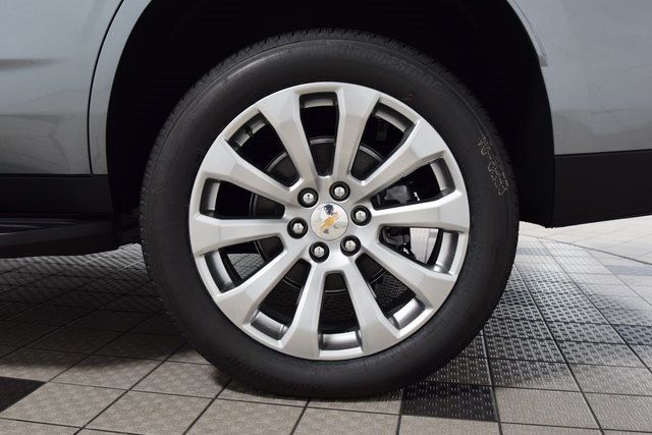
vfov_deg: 36.9
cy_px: 218
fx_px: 652
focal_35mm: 36
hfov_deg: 53.1
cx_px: 326
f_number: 4.5
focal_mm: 24
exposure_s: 1/60
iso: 1600
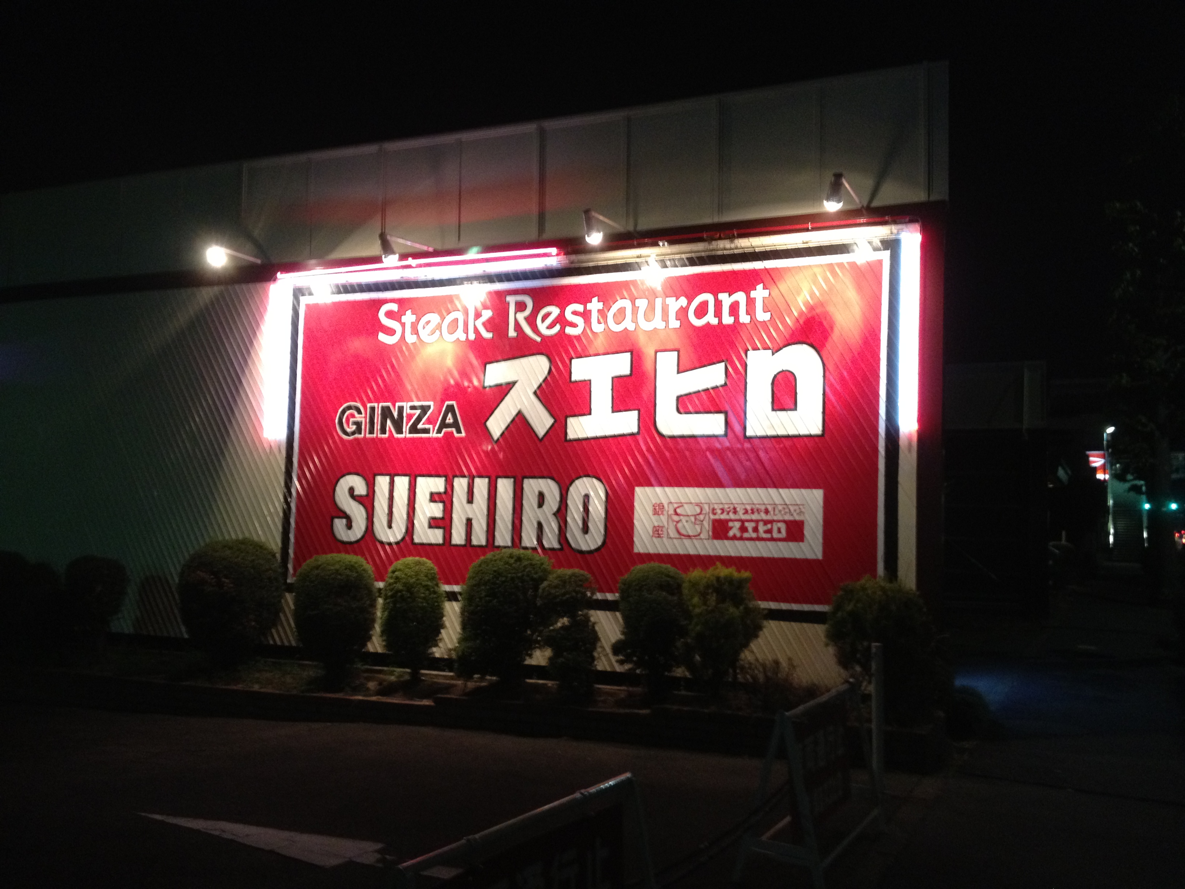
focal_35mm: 35
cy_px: 444
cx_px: 592
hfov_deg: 52.6
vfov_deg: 40.7
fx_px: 1198
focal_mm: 4.28
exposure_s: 1/20
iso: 250
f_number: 2.4
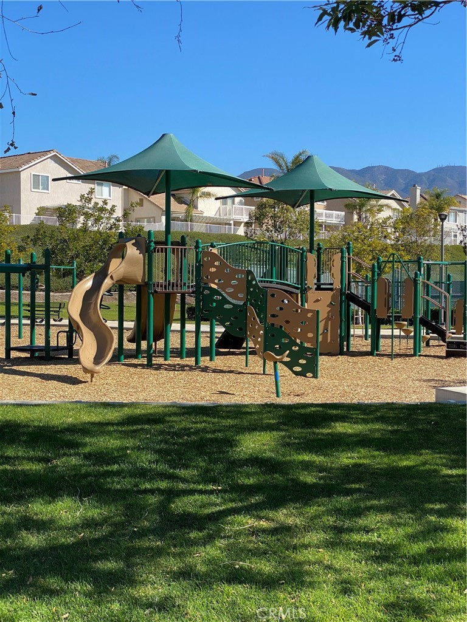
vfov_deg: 36.8
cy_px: 311
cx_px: 234
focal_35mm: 52
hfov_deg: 28.0
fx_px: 935
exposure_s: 1/1020
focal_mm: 6
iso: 20
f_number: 2
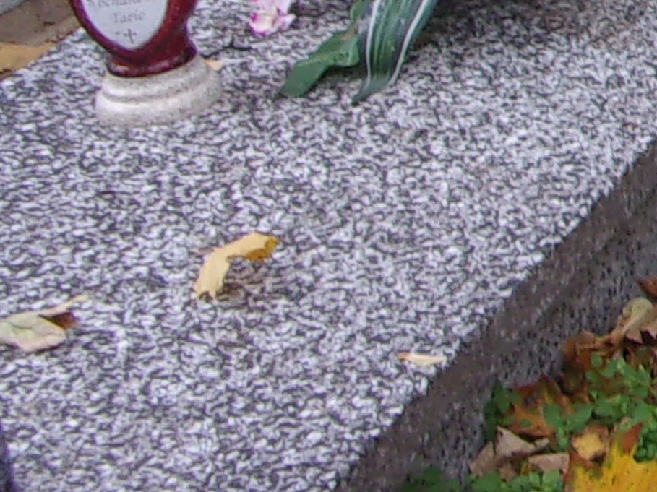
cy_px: -346
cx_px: 1543
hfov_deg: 11.6
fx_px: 2694
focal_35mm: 142
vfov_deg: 10.0
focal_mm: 5.1
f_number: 3.9
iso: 80
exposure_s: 1/70
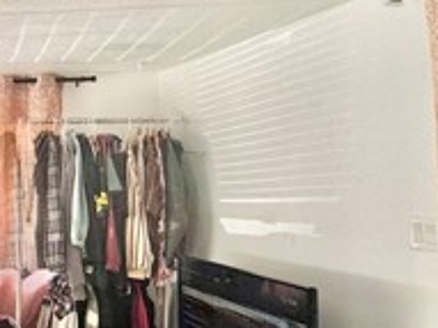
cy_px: 167
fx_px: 594
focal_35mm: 47
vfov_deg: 30.8
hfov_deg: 27.6
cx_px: -220
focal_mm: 2.22
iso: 50
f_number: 2.2
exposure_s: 1/99
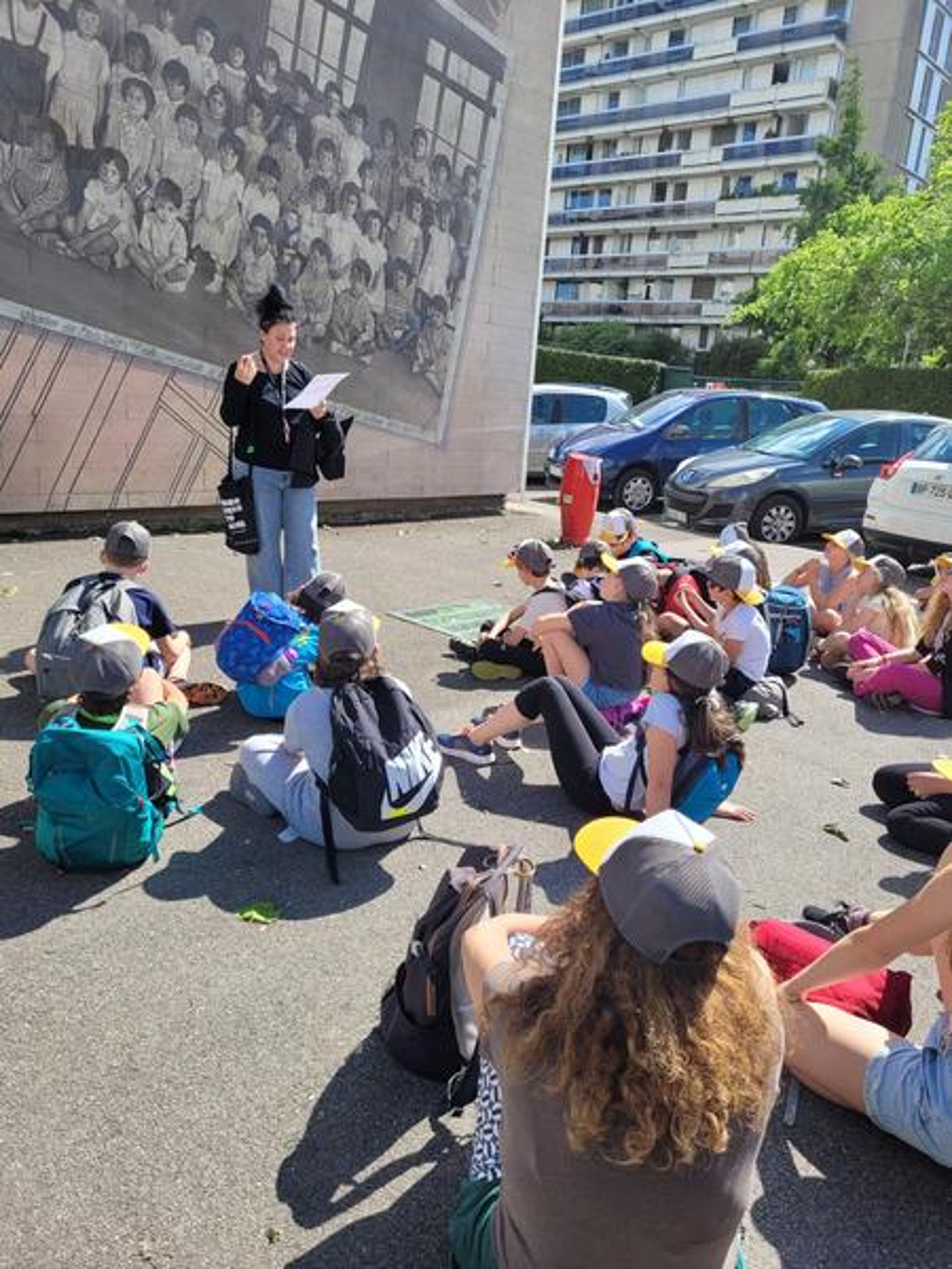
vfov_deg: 67.3
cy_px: 634
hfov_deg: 53.1
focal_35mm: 26
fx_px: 953
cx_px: 476
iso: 40
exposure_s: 1/1182
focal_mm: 5.4
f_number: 1.8
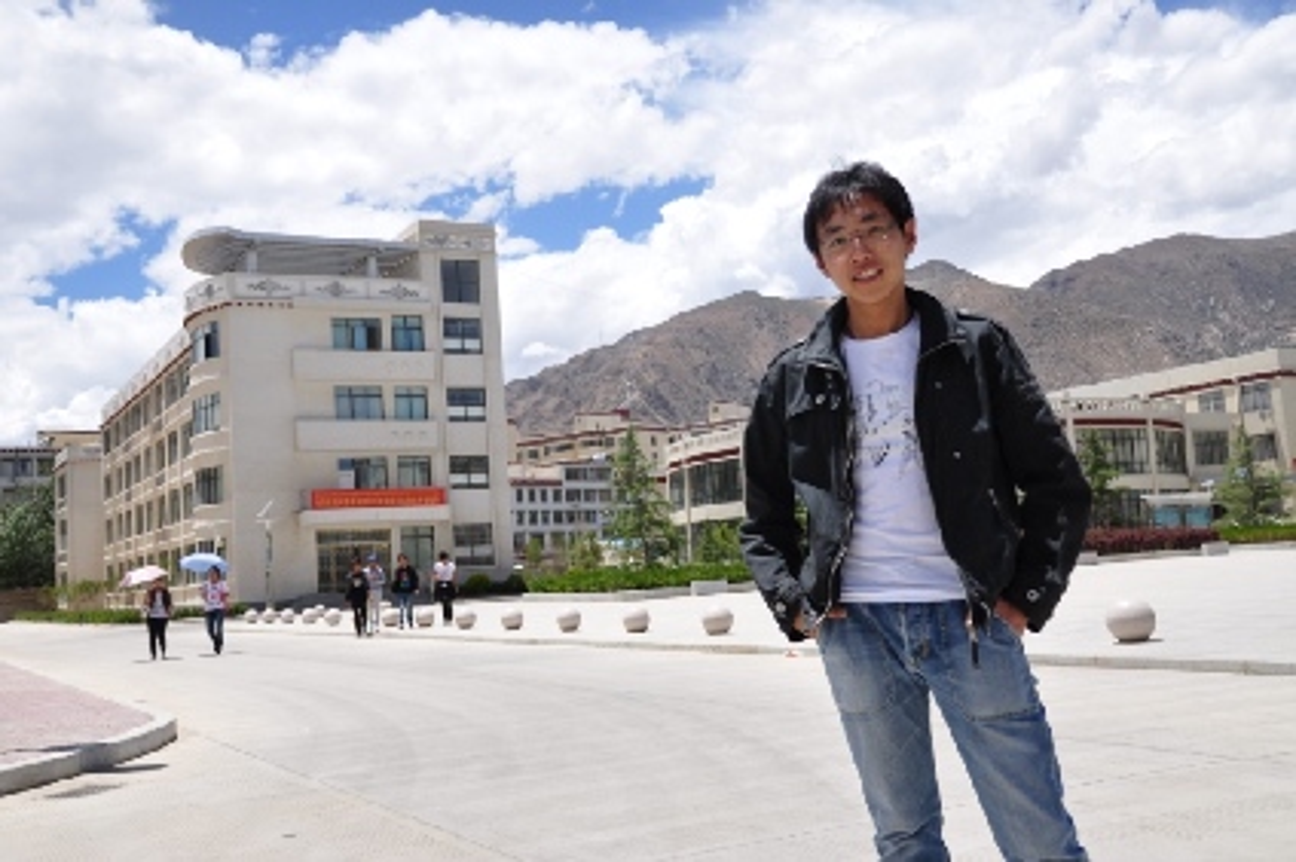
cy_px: 431
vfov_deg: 34.2
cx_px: 648
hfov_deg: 49.6
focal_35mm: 39
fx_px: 1403
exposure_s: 1/2000
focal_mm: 26
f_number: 4.5
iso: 200
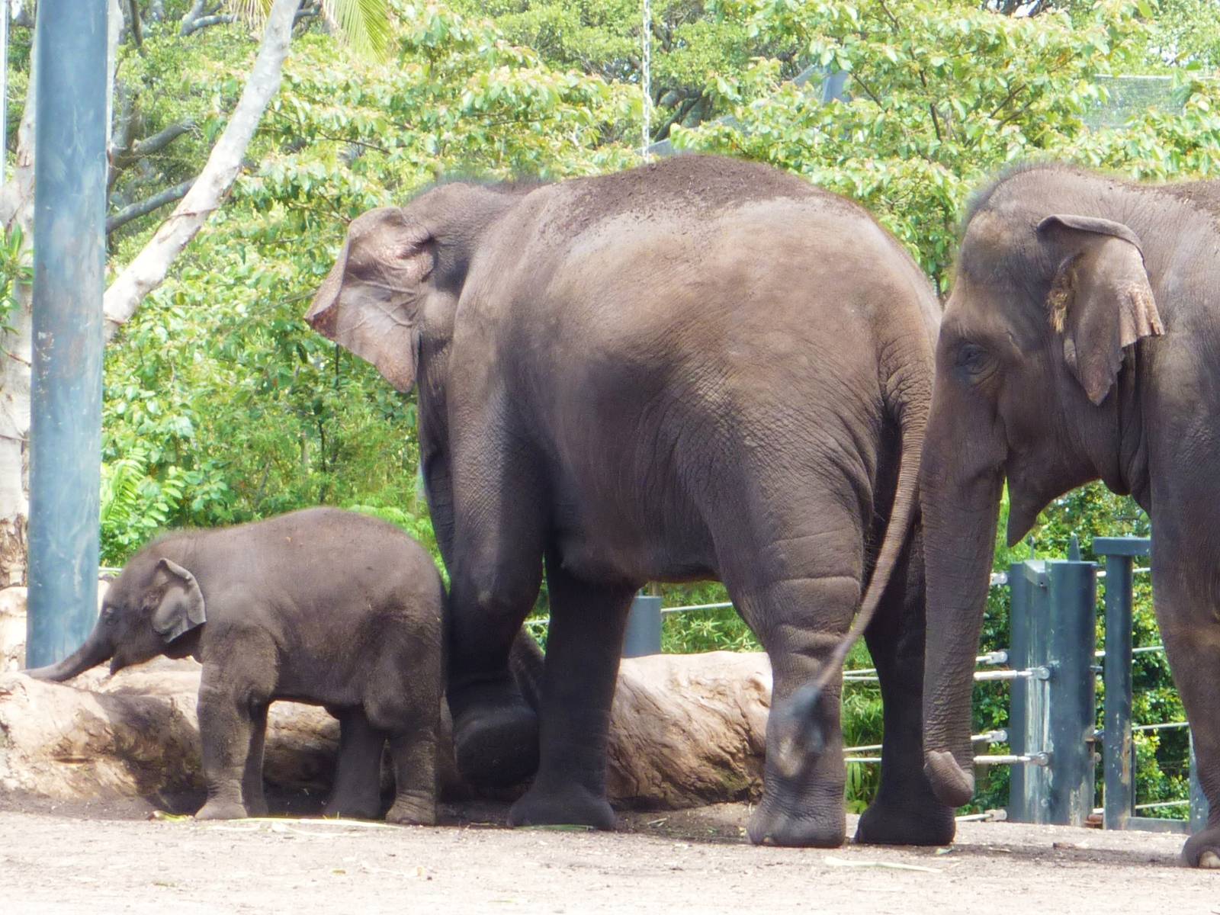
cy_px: 458
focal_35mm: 305
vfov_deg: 4.9
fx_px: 10749
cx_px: 610
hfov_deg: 6.5
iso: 80
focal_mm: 27.8
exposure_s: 1/80
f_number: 4.5
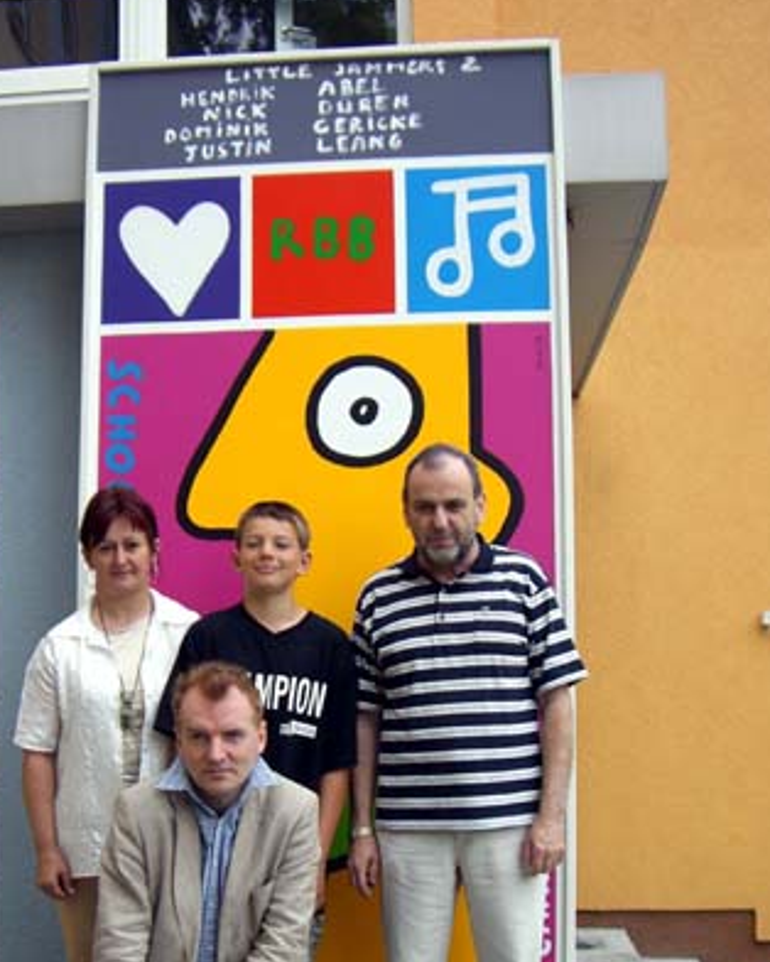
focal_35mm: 52
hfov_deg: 29.1
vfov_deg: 35.7
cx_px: 293
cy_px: 618
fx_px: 1480
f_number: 2.7
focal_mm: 6.2
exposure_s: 1/200
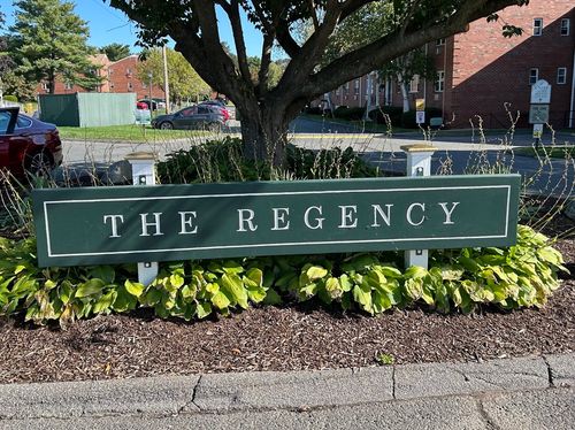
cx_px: 288
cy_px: 215
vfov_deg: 53.0
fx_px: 431
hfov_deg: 67.4
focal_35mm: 26
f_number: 1.5
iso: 50
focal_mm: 5.7
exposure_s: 1/1266
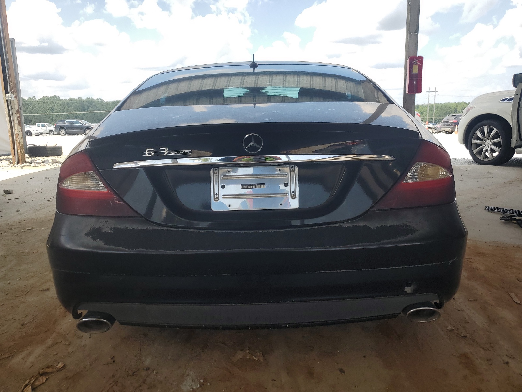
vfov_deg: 53.1
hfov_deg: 67.3
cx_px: 261
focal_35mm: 26
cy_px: 196
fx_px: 392
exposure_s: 1/1250
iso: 50
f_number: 1.5
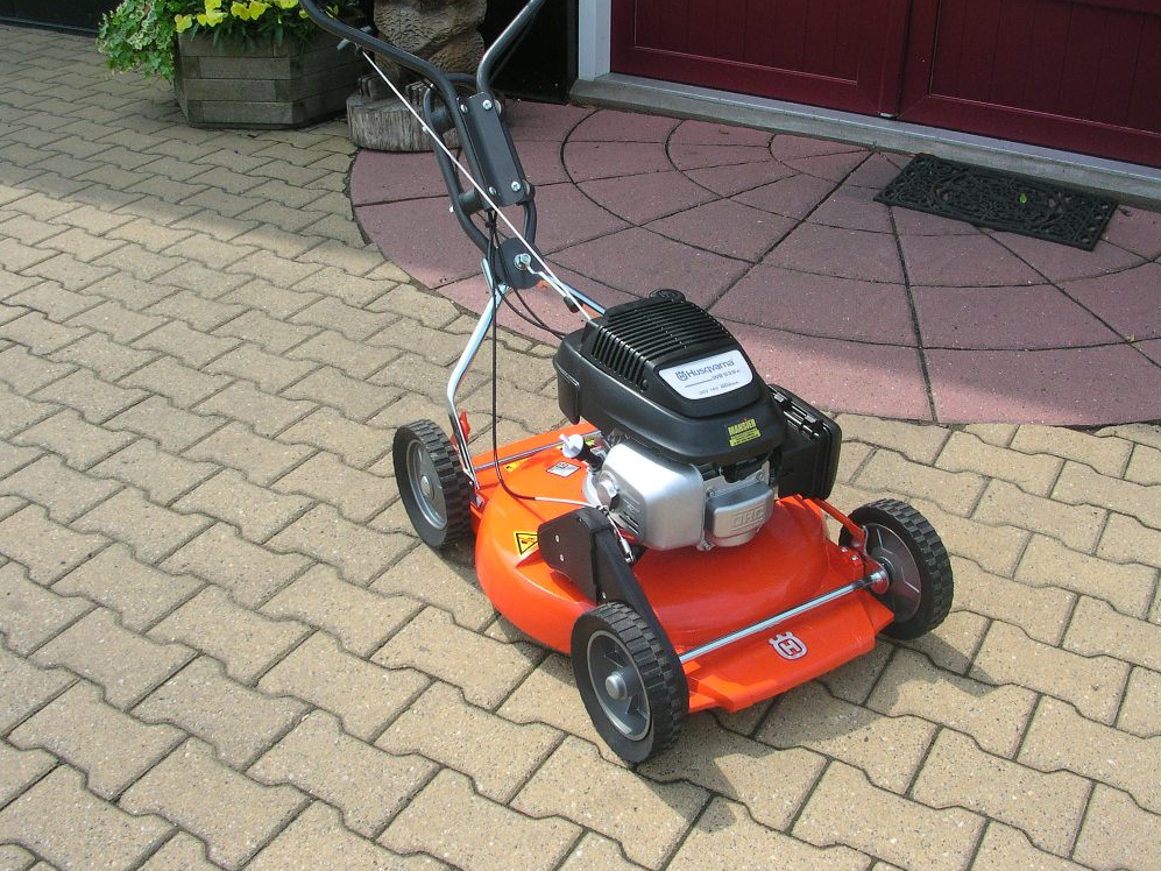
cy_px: 434
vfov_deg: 37.7
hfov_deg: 49.0
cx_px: 588
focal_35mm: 38
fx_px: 1275
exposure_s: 1/227
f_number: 4.5
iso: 100
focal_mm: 5.6
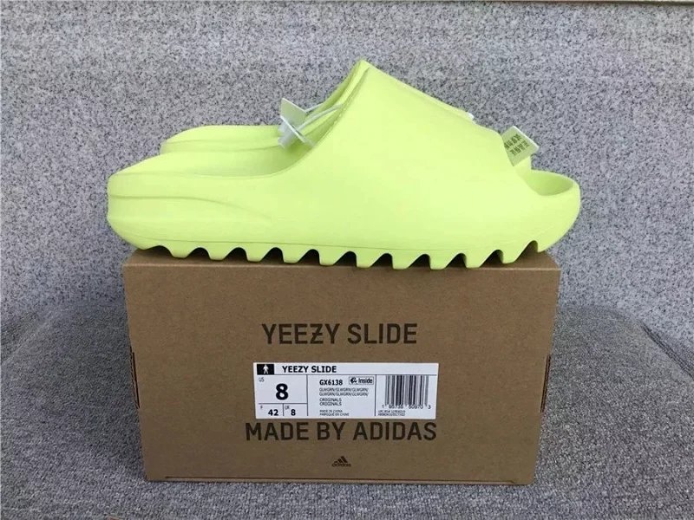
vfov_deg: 45.4
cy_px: 260
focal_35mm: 31
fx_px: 622
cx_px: 347
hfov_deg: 58.4
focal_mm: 3.3
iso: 25
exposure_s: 1/684
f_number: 2.4
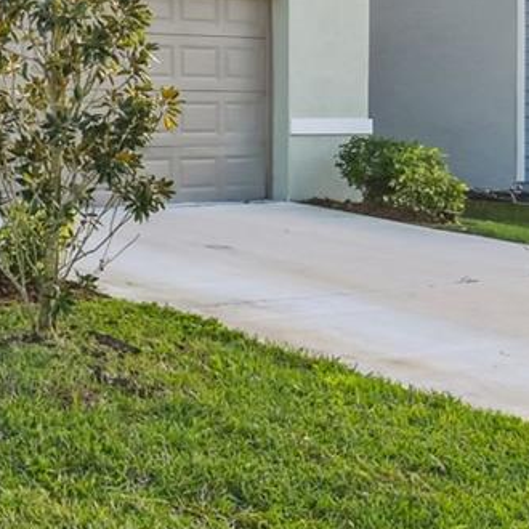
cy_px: 79
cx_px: -298
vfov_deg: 25.5
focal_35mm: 66
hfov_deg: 21.3
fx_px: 1141
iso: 100
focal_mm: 11
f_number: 7.1
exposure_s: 1/125
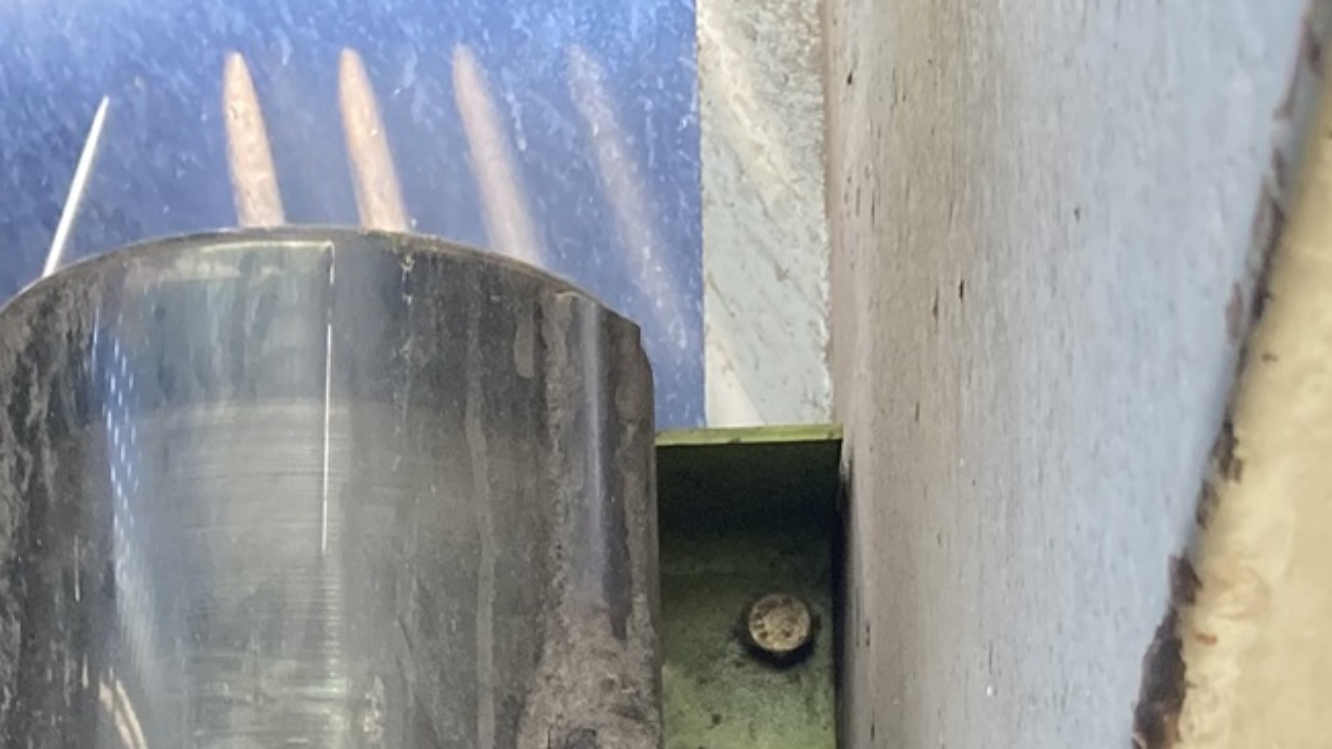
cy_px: 1371
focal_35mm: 94
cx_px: 608
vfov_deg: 11.8
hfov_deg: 22.7
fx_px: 3320
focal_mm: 3.99
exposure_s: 1/60
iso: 125
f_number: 1.8
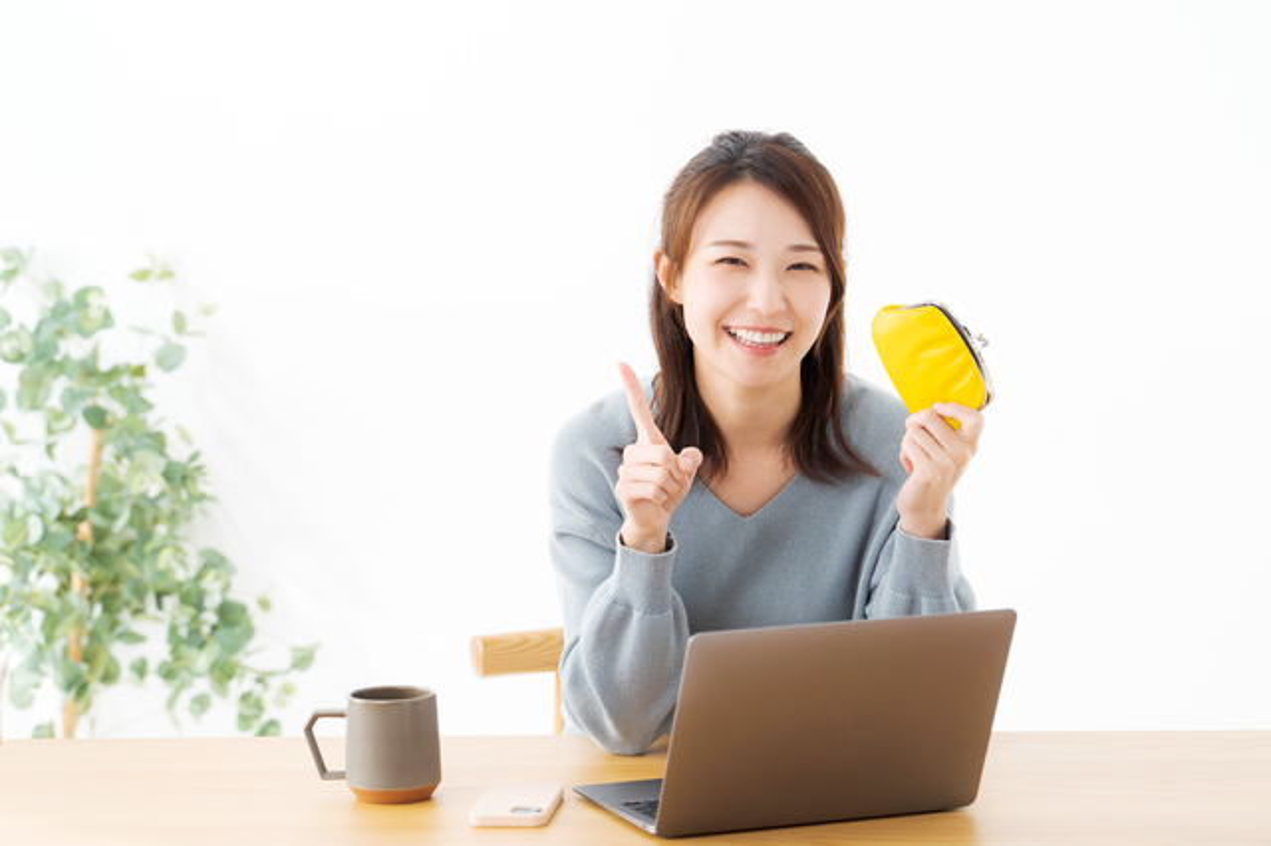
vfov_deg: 12.2
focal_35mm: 112
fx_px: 3952
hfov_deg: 18.3
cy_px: 423
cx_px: 636
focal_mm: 112
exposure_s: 1/160
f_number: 4
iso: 320
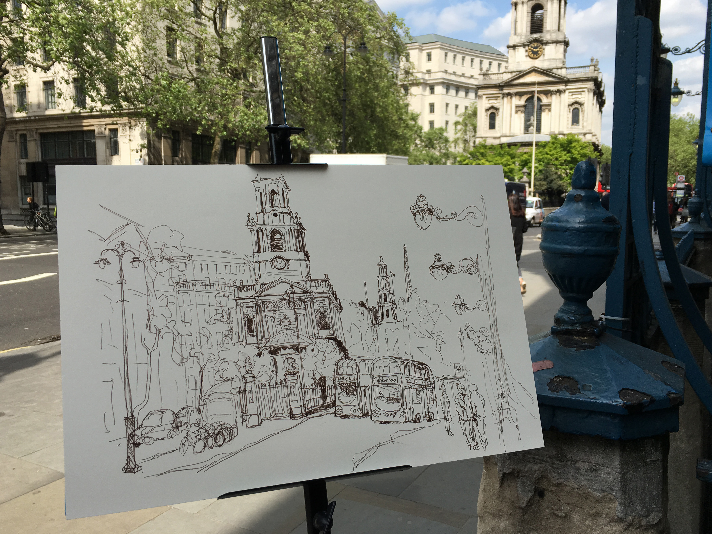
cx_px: 351
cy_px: 267
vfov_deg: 46.8
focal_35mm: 30
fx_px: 617
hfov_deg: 60.0
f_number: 2.2
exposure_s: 1/1131
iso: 25
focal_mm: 4.15
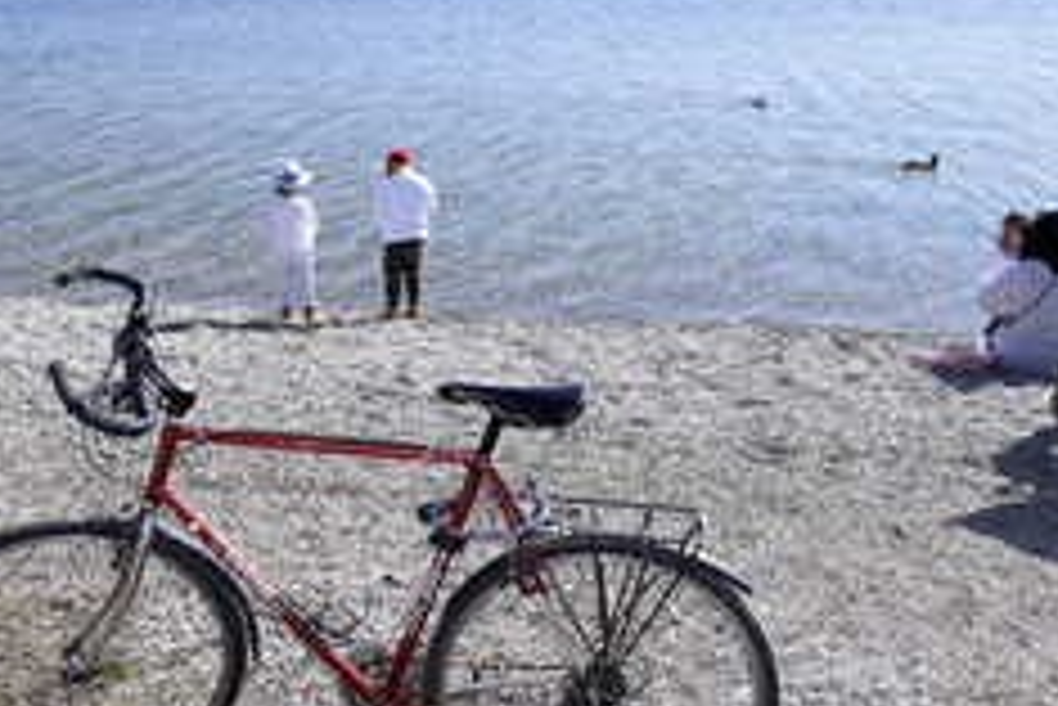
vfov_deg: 28.8
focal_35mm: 46
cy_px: 175
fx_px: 1353
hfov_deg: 42.7
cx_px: 506
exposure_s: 1/160
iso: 100
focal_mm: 24
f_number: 9
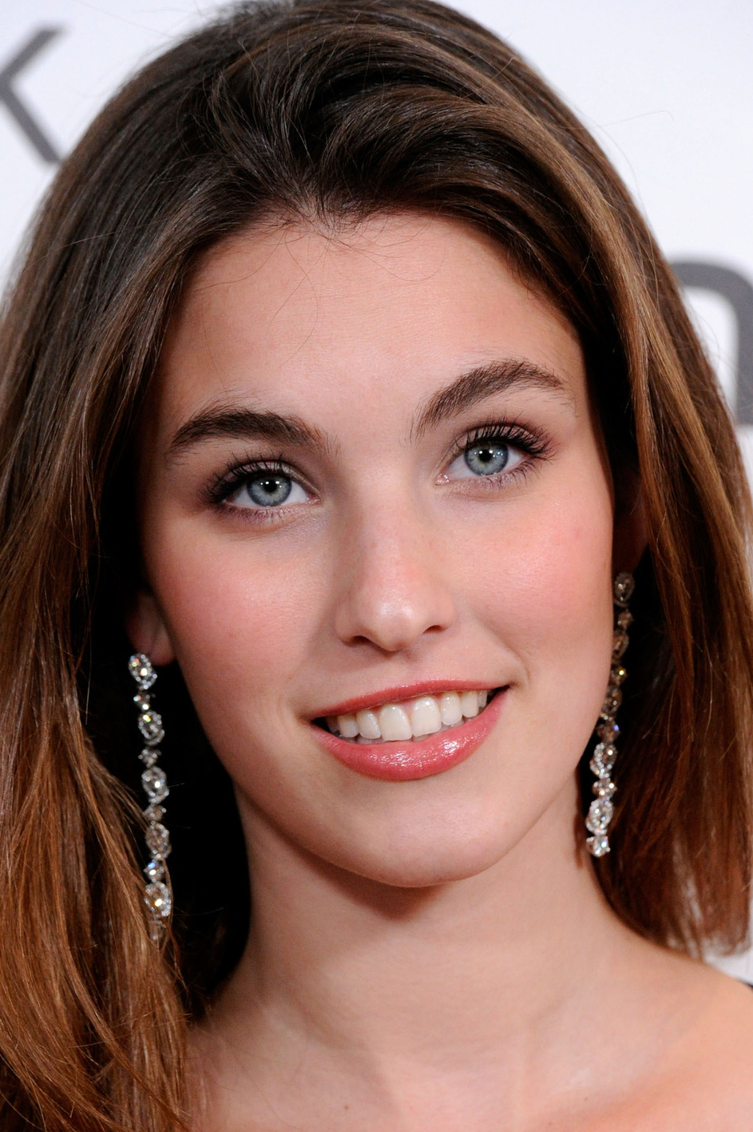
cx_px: 382
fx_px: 9078
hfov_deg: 4.7
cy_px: 718
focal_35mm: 289
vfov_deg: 7.1
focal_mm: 200
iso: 4000
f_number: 6.3
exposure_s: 1/200
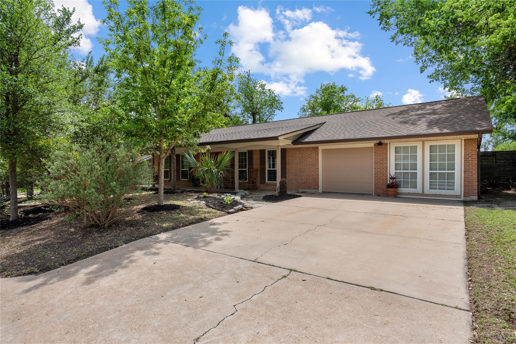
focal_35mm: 20
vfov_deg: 61.9
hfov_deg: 84.0
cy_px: 172
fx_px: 287
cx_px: 258
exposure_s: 1/250
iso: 400
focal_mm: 20
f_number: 8
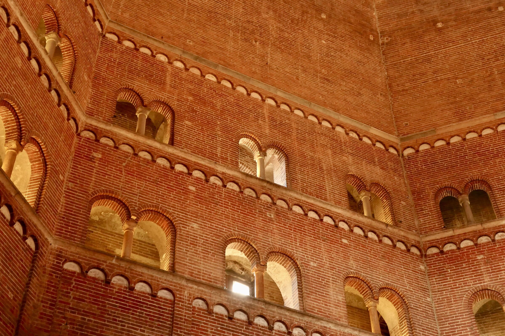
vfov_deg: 26.5
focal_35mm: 51
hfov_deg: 38.9
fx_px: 715
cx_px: 252
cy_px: 168
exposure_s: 1/30
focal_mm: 18.7
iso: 1600
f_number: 4.3
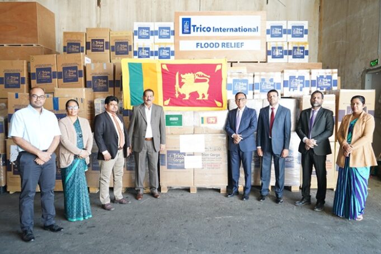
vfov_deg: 46.3
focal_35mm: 28
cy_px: 127
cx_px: 190
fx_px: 296
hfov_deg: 65.5
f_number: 5
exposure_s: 1/160
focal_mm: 28
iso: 2500
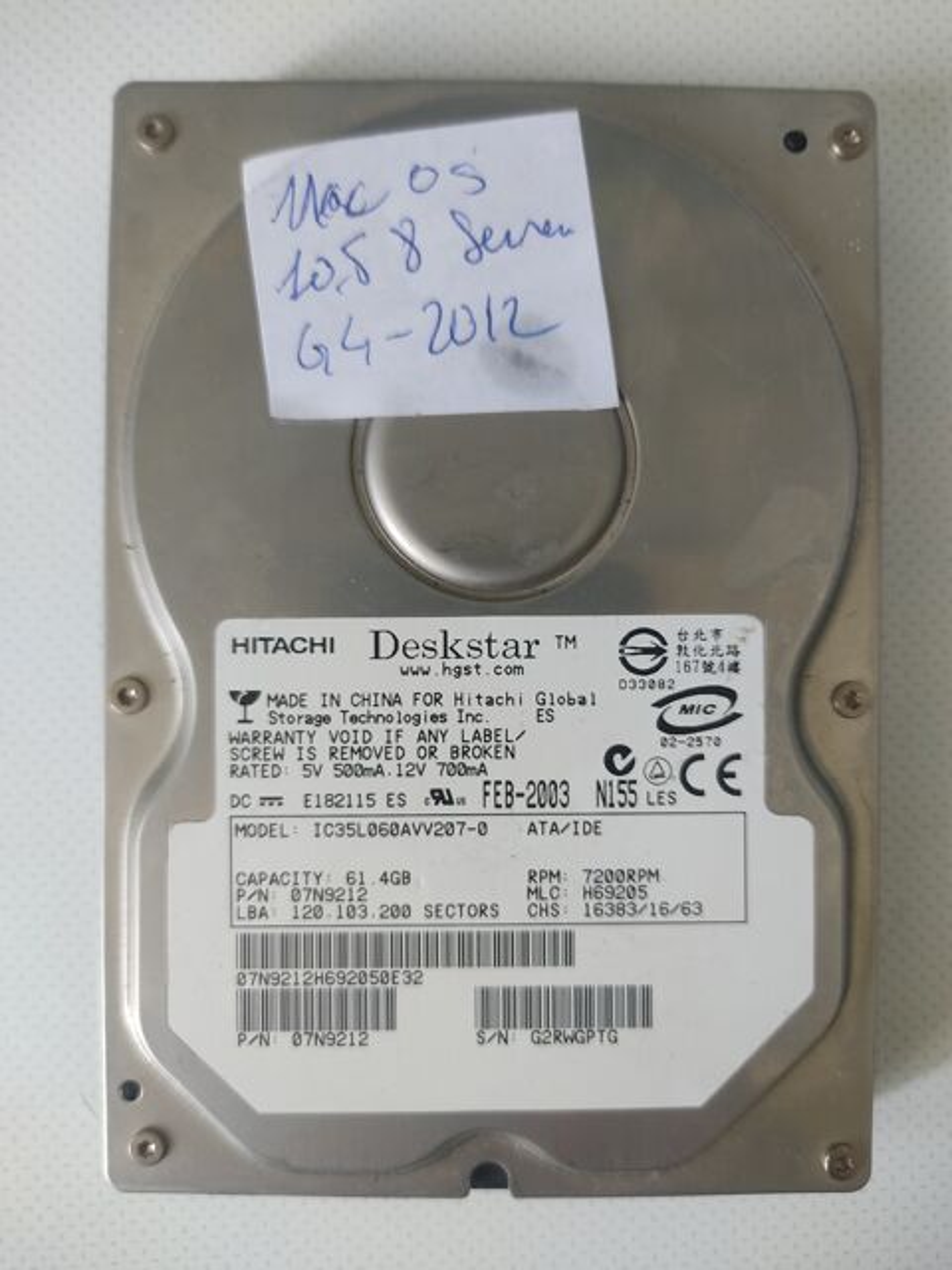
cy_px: 635
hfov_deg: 53.1
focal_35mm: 26
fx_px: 953
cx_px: 476
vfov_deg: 67.3
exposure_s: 1/50
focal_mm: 4.74
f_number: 1.79
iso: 236
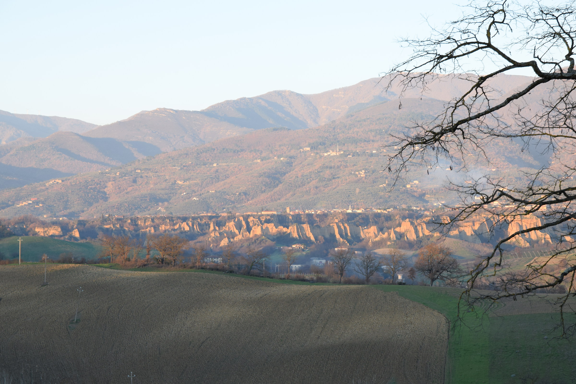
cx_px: 288
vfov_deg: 13.0
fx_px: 1680
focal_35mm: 105
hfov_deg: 19.5
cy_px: 192
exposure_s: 1/100
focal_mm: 70
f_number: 8
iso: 400
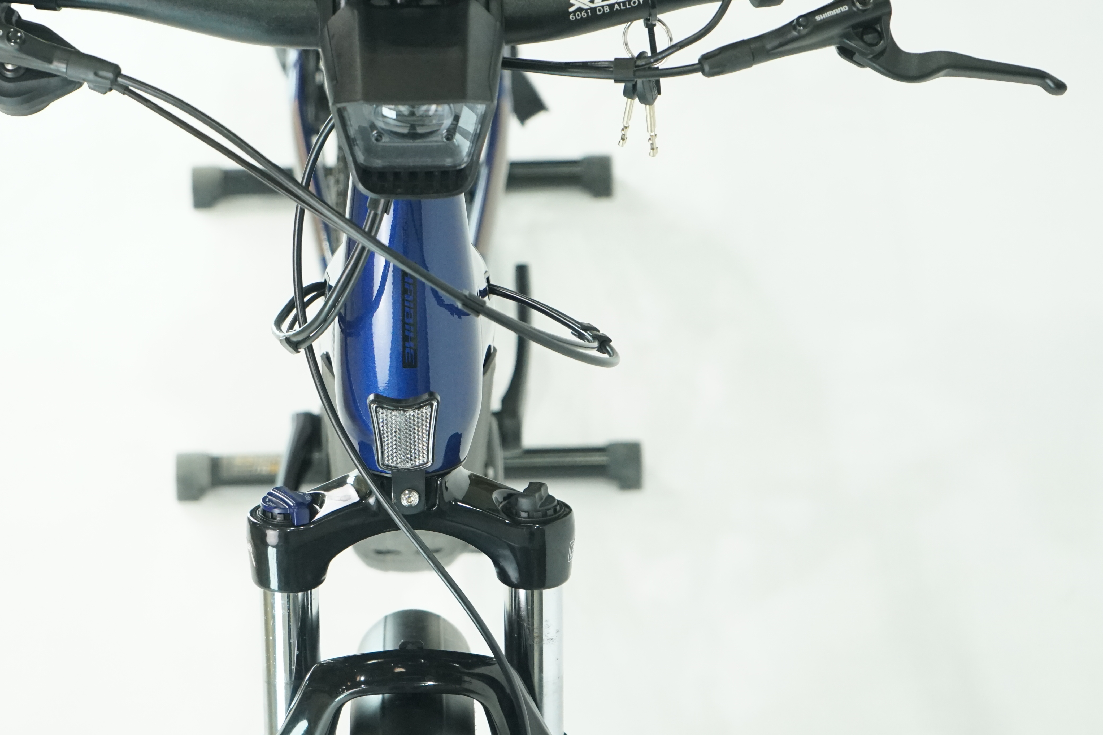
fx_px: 3094
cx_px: 383
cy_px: 364
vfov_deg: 13.6
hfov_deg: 20.2
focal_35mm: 101
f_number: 5.6
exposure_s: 1/200
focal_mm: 70
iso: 2500
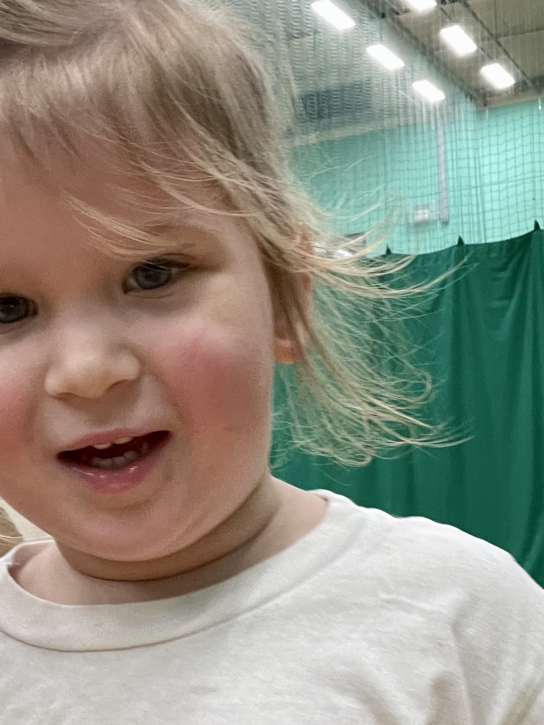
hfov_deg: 27.0
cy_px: 444
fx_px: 1131
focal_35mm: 54
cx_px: 209
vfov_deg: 35.4
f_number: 2.2
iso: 320
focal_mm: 2.71
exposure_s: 1/50
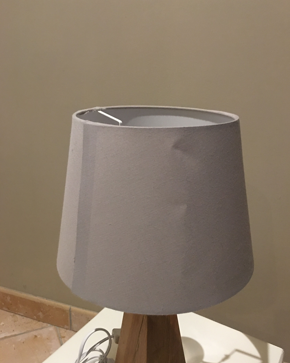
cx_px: 145
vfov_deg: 57.2
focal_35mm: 31
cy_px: 181
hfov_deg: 47.1
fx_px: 333
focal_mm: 4.15
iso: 160
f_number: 2.2
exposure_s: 1/8
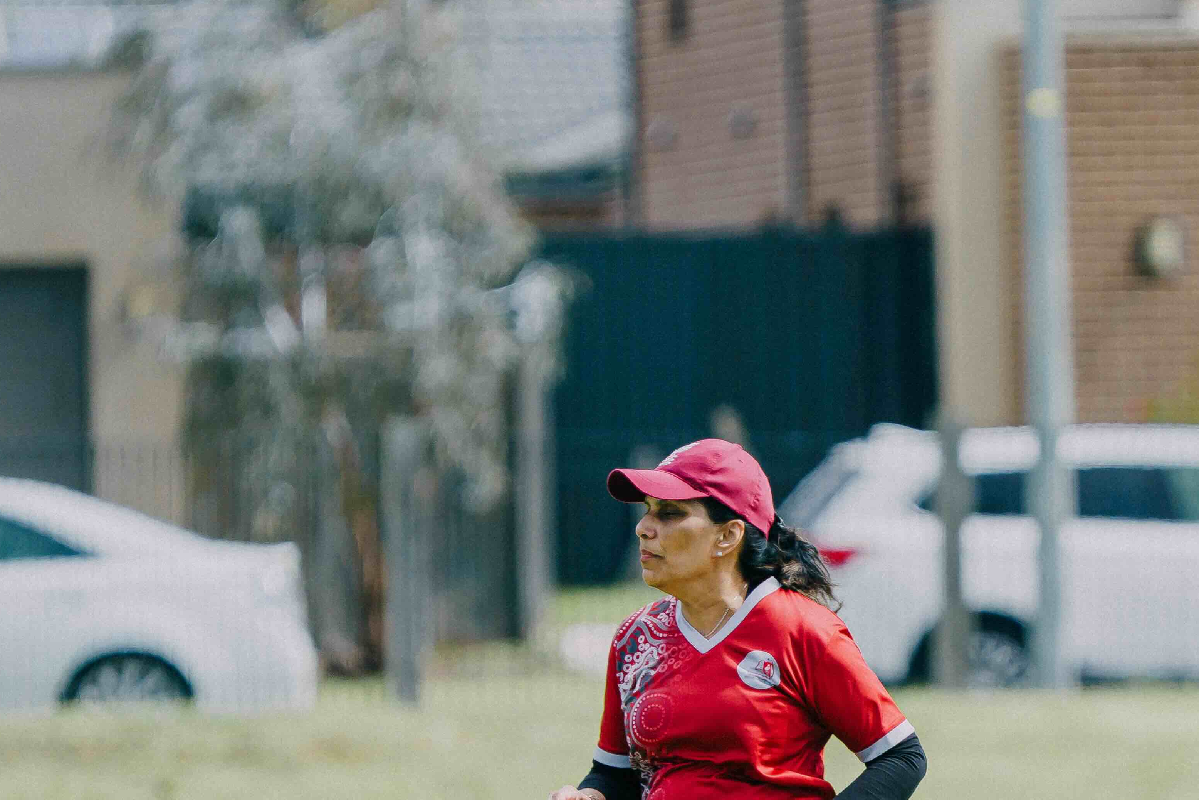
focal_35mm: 829
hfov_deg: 2.5
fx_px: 27610
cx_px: 1027
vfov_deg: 1.7
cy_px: 769
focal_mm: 430
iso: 320
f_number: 6.3
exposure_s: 1/1000
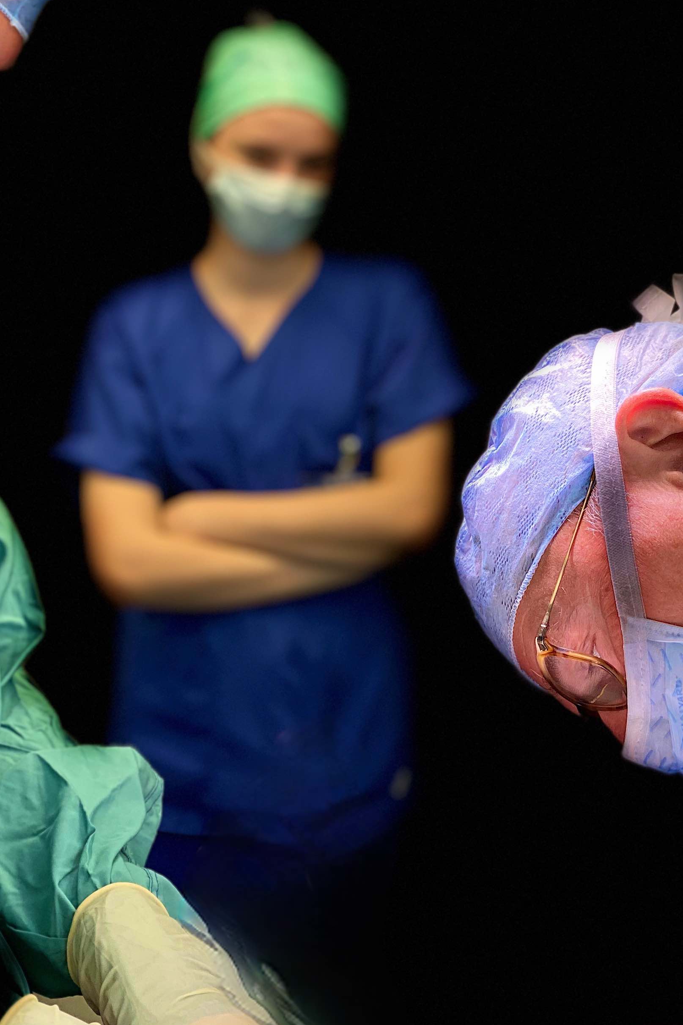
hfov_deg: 15.1
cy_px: 607
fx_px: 2561
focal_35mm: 90
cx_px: 575
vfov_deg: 22.6
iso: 40
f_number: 2
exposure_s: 1/117
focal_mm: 6
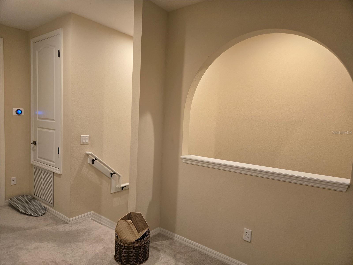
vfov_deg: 58.9
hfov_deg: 73.9
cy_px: 132
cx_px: 176
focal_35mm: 23
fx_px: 235
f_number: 1.8
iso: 320
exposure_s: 1/120
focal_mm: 5.4
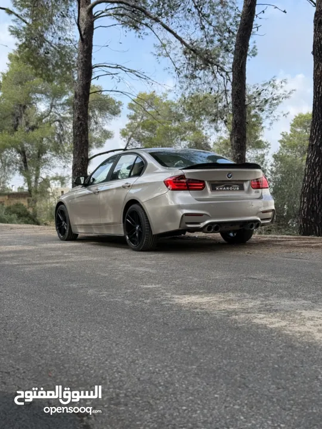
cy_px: 214
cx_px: 161
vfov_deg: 39.7
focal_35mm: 48
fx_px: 595
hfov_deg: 30.3
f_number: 1.78
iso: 80
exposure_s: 1/1715
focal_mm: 6.76
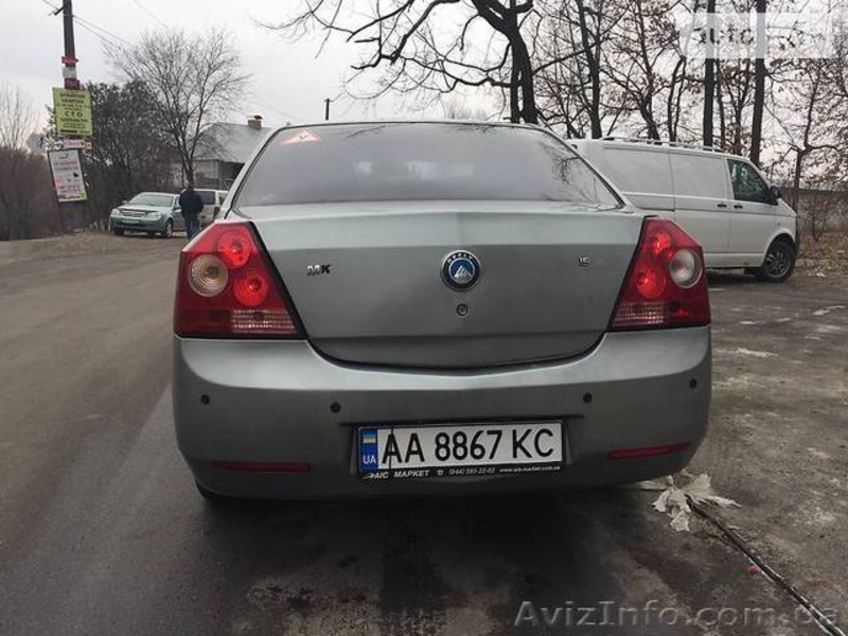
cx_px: 424
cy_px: 318
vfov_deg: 48.2
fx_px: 710
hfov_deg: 61.7
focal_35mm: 29
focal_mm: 4.2
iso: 32
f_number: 2.2
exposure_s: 1/488
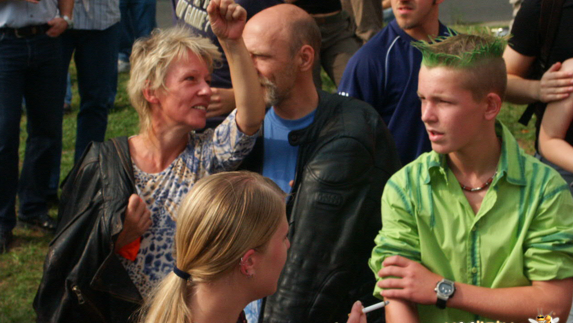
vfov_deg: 11.9
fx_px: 1550
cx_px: 286
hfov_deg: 20.9
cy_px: 123
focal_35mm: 102
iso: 200
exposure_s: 1/1500
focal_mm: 23.05
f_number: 4.5
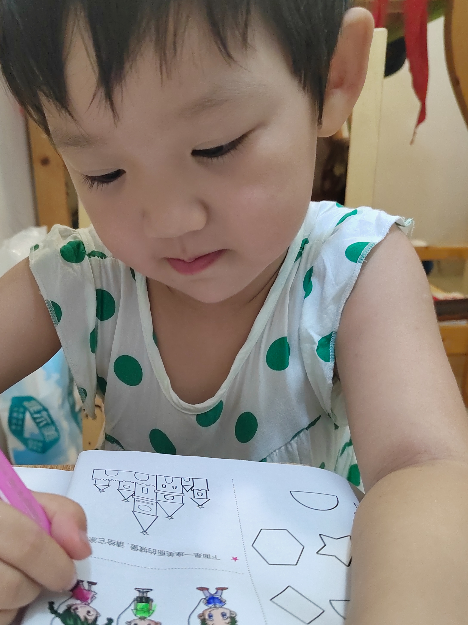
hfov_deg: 45.0
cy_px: 365
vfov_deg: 58.0
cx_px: 174
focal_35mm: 31
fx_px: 559
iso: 2722
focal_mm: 5.52
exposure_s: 1/50
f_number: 1.9
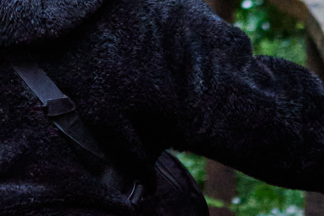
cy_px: -216
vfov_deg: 5.2
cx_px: -100
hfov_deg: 7.9
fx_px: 2326
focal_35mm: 258
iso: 6400
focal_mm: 35
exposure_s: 1/640
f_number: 1.8
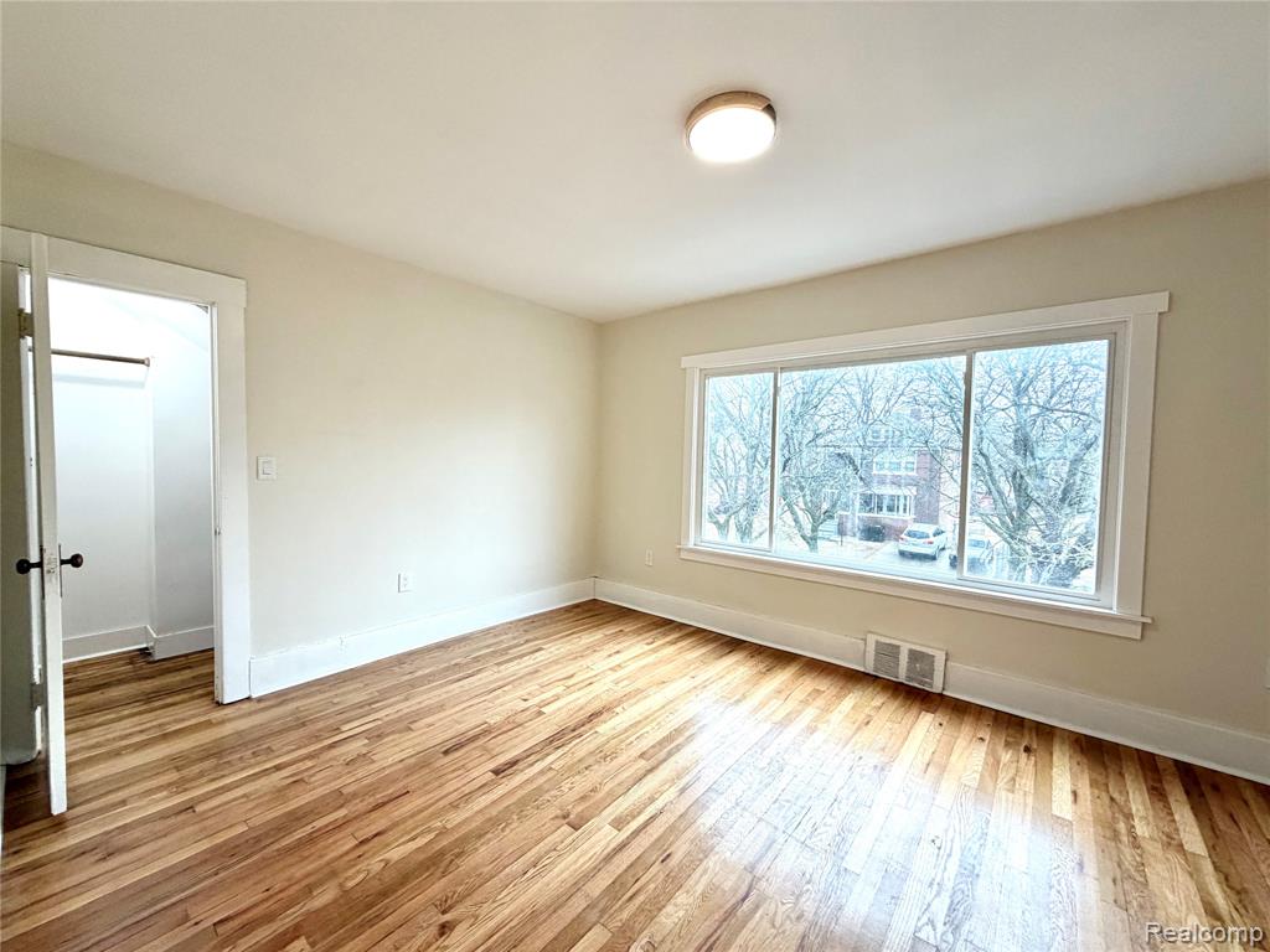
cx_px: 635
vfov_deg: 85.7
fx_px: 514
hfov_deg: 102.1
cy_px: 476
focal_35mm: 14
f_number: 2.2
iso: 200
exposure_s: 1/120
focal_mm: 2.22
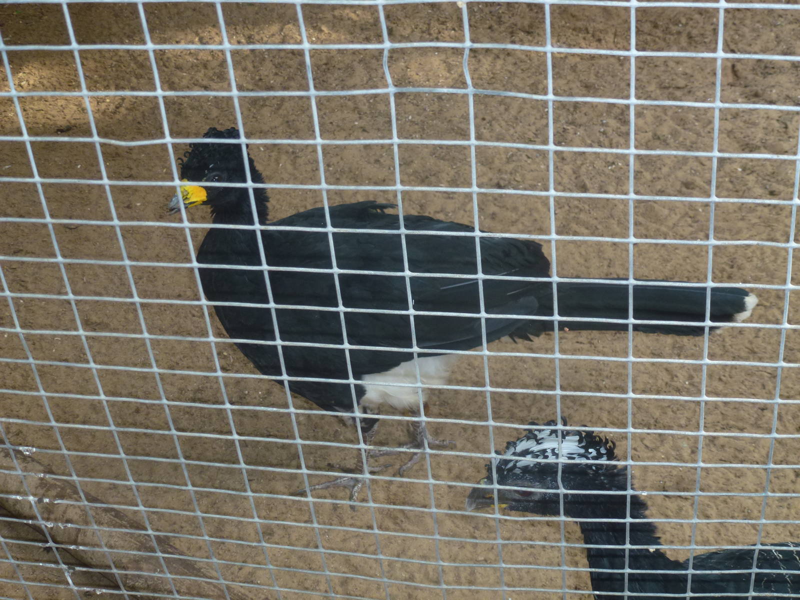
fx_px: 1317
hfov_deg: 33.8
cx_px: 400
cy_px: 300
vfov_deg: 25.7
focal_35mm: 57
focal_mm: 10.1
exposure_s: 1/60
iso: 160
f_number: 4.4
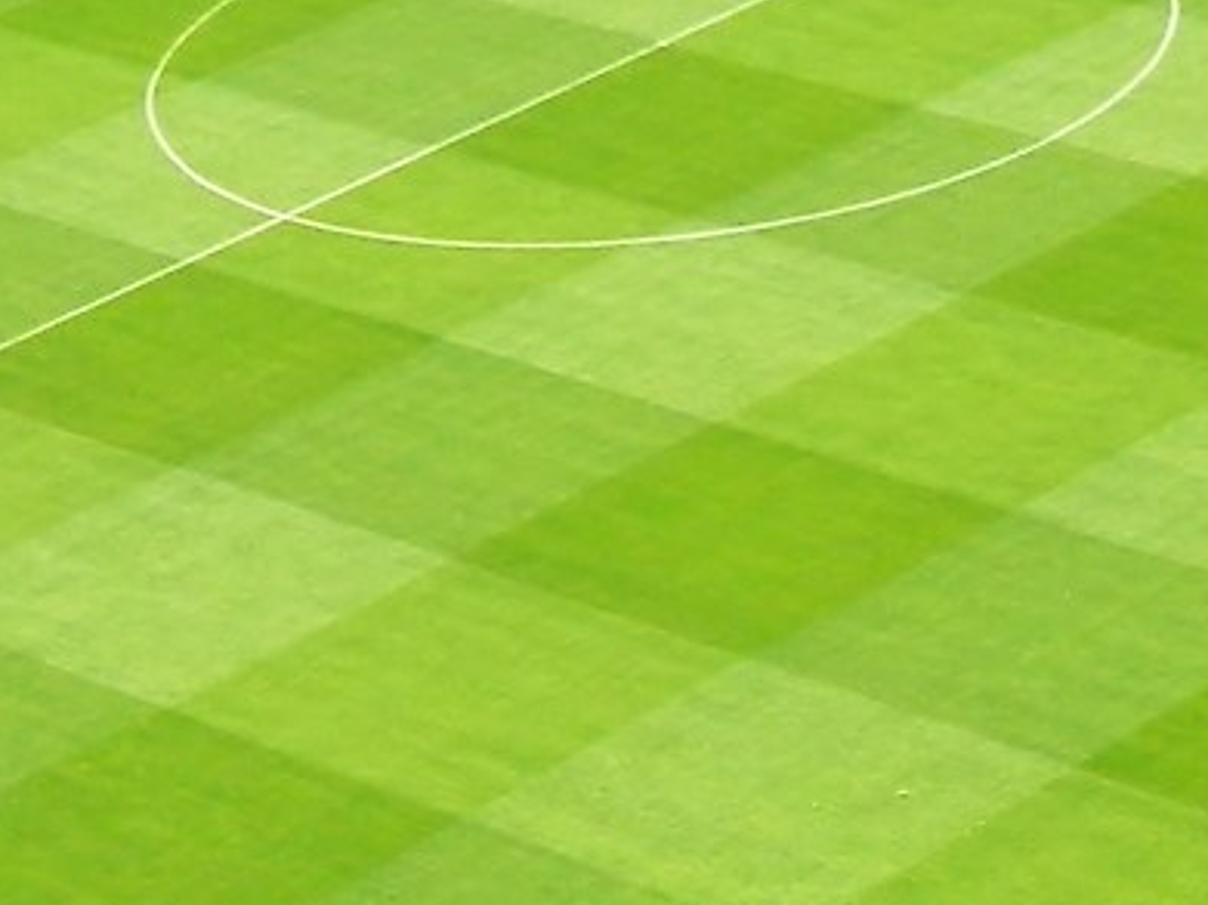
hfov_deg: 11.5
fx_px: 6000
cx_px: 961
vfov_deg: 8.6
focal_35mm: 172
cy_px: 890
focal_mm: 5.1
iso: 80
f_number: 3.2
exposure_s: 1/500
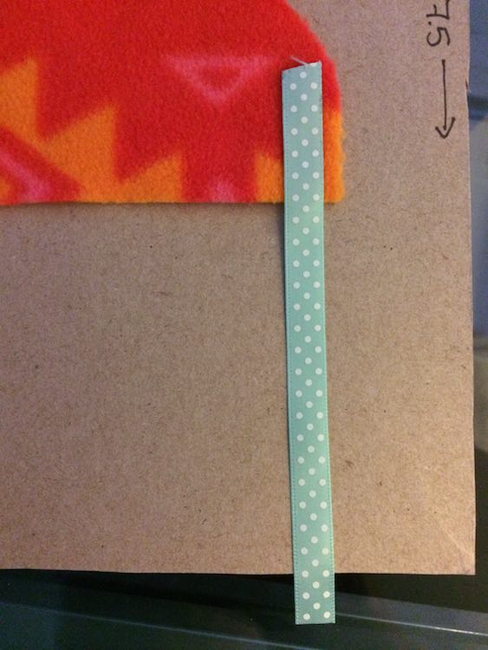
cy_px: 325
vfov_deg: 61.6
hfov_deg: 48.3
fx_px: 545
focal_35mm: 29
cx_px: 244
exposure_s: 1/15
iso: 500
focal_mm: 4.15
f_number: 2.2
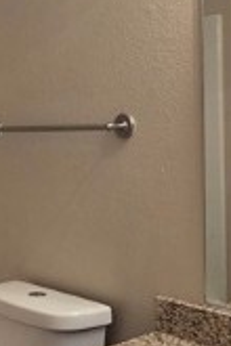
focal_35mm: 63
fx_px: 606
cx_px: 25
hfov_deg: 21.1
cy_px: 172
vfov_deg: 31.9
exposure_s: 1/60
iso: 200
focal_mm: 2.2
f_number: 2.2
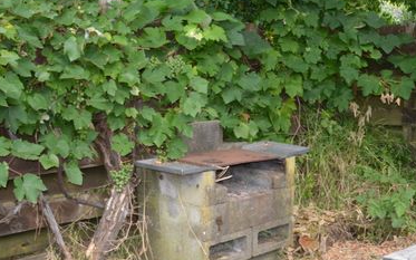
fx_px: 714
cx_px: 321
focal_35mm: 63
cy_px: 180
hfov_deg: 31.8
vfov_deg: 20.5
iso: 100
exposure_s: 1/200
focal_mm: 20
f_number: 4
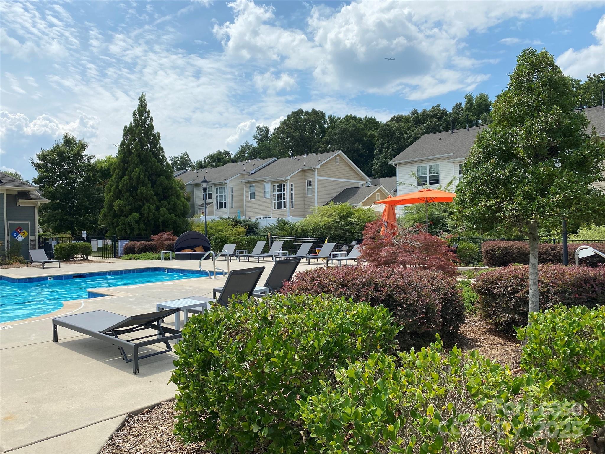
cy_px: 227
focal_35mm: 26
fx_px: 454
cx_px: 302
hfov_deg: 67.3
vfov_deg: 53.1
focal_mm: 4.25
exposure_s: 1/4274
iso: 32
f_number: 1.8
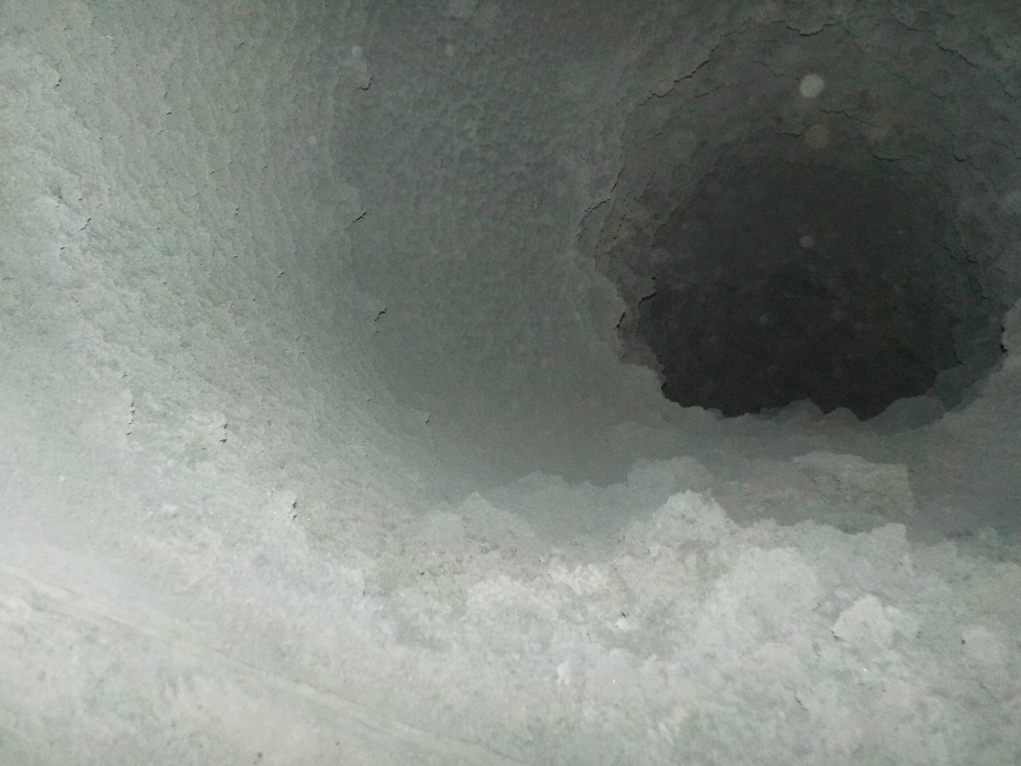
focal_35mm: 30
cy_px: 383
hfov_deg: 60.0
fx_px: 885
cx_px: 510
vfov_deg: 46.8
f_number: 3.3
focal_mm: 4.1
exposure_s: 1/4
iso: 800
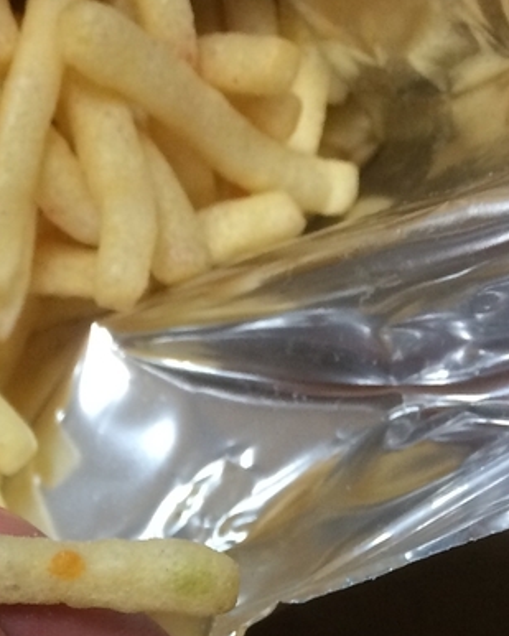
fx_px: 1656
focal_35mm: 88
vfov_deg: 20.1
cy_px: 799
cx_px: -120
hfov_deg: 16.6
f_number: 2.2
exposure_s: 1/30
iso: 125
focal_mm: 4.15
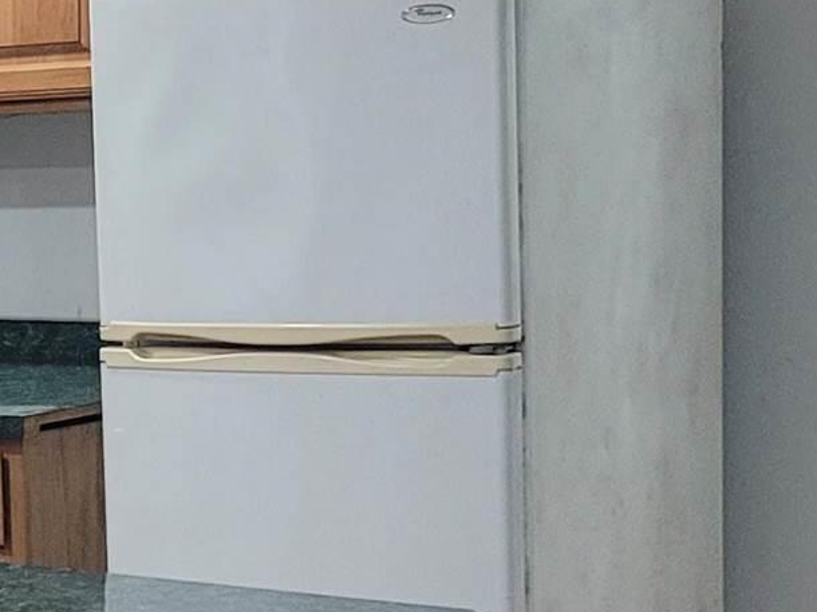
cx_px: -643
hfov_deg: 13.5
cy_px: 524
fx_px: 3091
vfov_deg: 11.3
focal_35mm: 131
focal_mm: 5.4
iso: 250
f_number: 1.8
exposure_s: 1/60
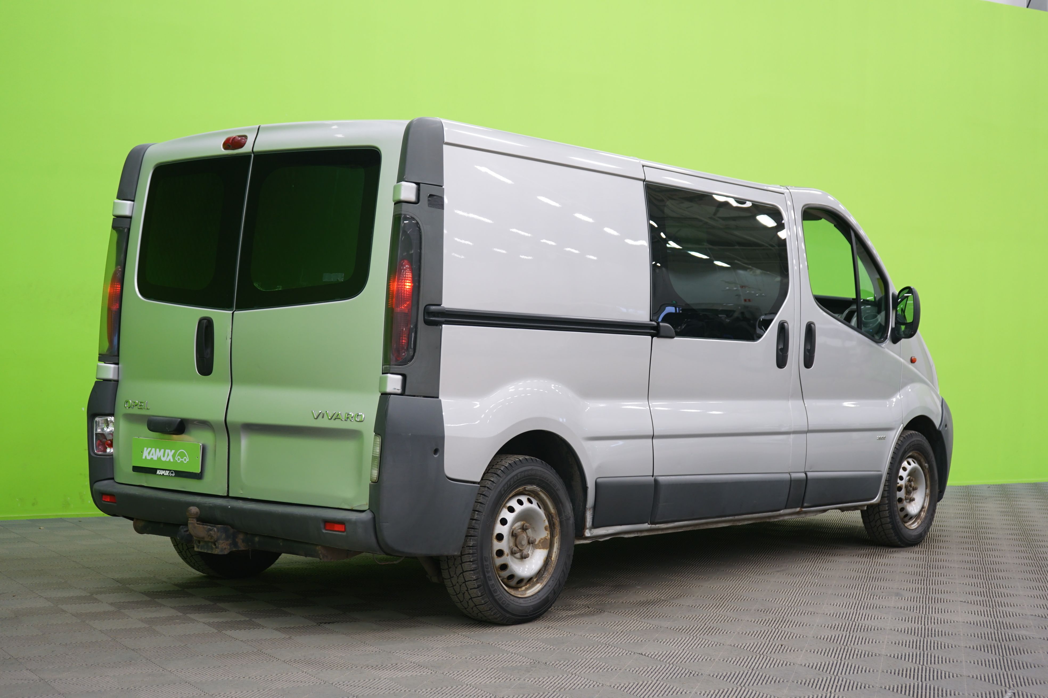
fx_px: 1543
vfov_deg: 25.5
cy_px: 349
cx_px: 524
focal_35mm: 53
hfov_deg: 37.5
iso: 400
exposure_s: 1/6
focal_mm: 53
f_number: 5
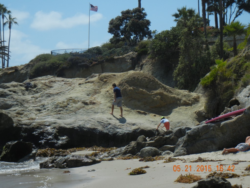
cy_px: 94
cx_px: 125
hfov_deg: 22.0
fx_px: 643
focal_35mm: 89
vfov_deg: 16.6
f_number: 8.8
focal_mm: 16
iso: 160
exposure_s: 1/464
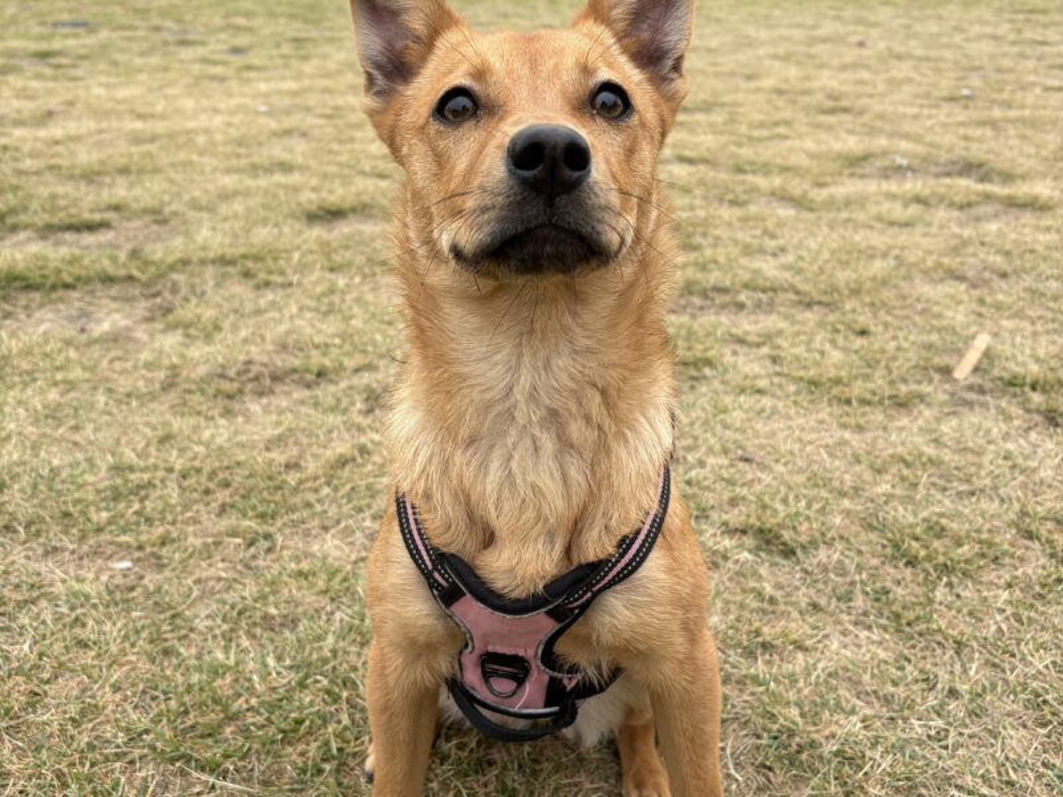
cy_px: 398
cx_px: 532
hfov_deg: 67.3
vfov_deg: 53.1
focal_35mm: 26
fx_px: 798
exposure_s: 1/561
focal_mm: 5.96
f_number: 1.6
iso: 50
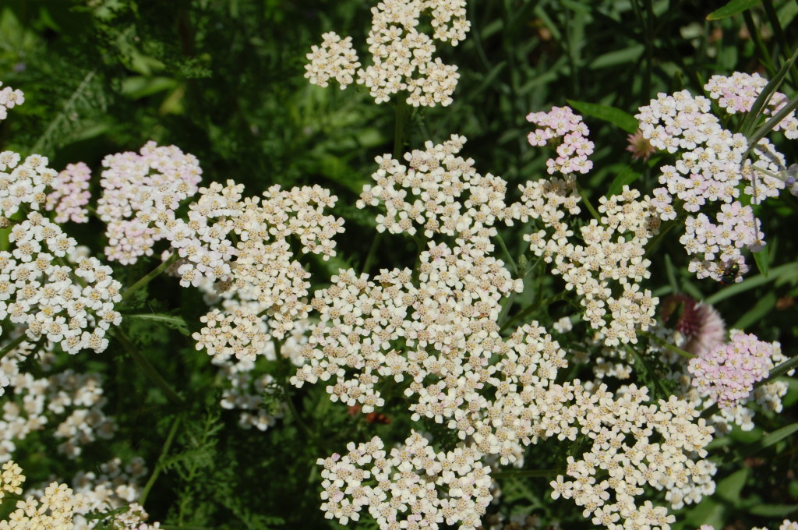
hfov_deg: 24.6
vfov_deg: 16.5
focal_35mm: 82
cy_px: 265
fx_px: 1826
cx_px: 399
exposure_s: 1/500
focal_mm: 55
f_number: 11
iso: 200
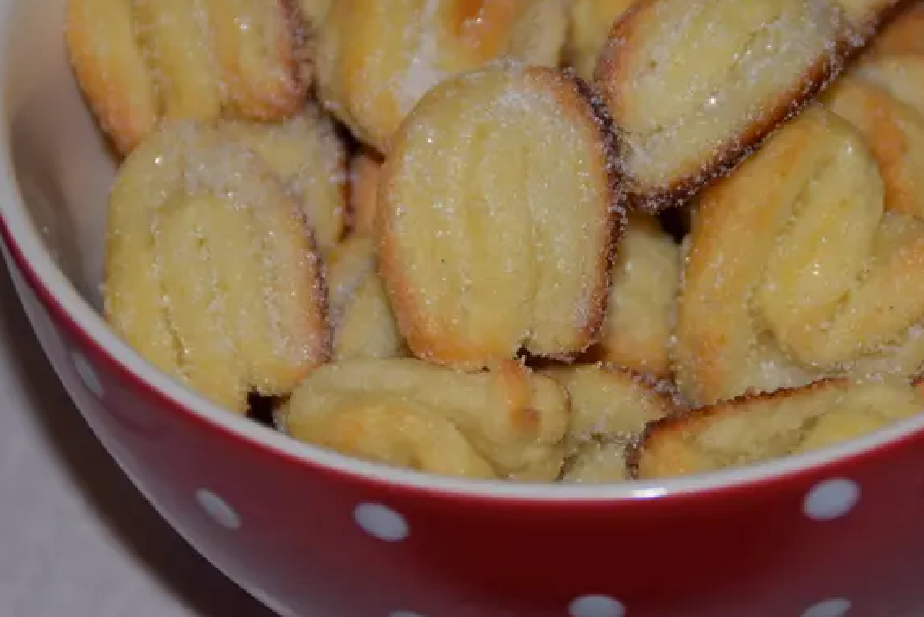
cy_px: 243
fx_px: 5468
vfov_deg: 6.5
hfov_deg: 9.7
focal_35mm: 213
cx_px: 543
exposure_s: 1/60
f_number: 6
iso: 100
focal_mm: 112
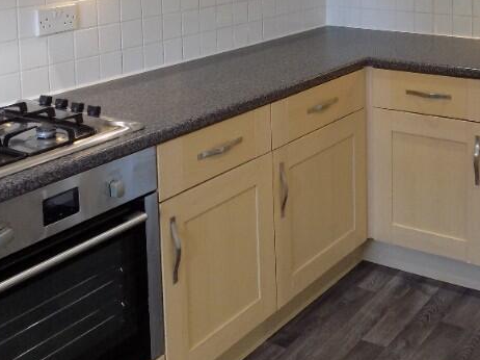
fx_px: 707
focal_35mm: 51
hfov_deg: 36.4
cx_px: 372
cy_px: -28
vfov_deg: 26.5
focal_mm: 4
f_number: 3.1
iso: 140
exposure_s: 1/30
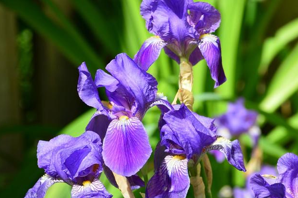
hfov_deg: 11.5
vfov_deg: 7.7
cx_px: 176
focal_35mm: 179
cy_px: 113
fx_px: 1480
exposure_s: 1/160
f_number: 8
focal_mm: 92
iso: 100
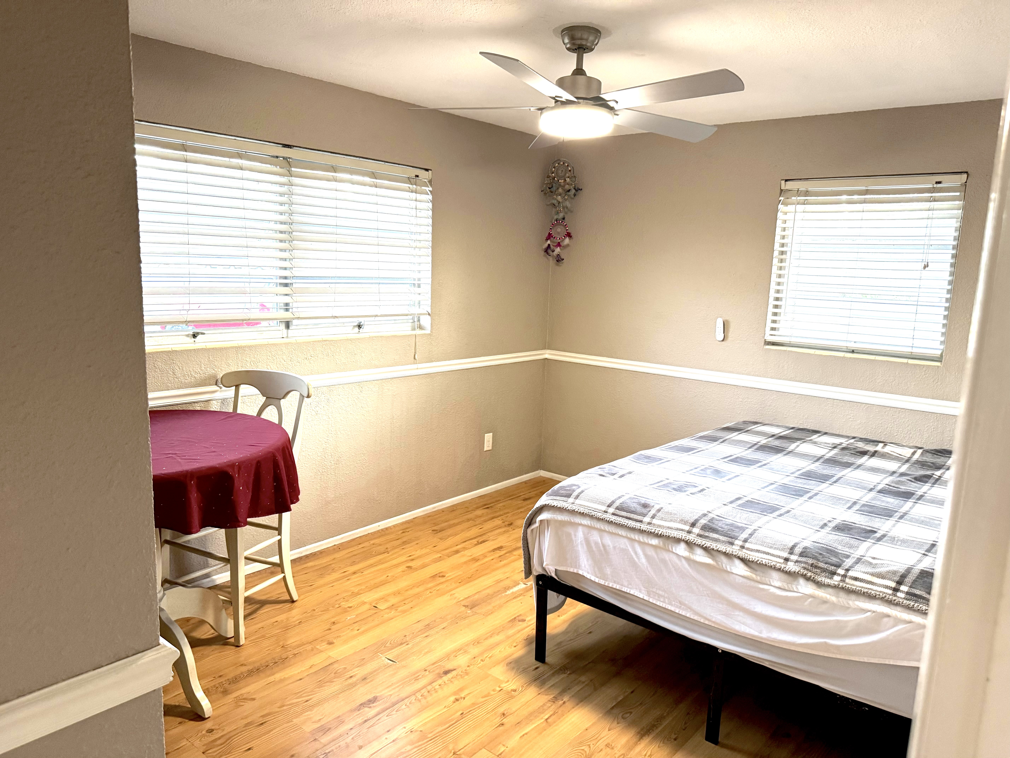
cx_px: 505
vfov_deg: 56.8
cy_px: 379
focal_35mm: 24
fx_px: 700
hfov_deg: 71.6
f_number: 1.78
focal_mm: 6.76
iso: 400
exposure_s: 1/60
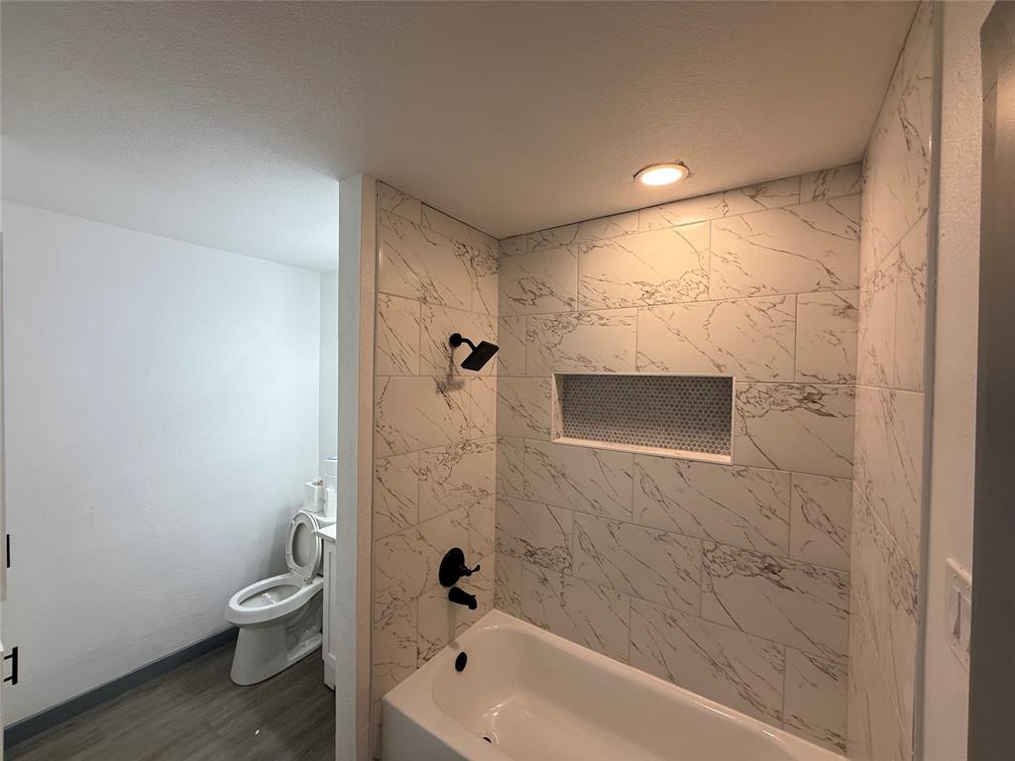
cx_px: 508
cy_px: 380
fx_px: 411
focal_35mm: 14
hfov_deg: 102.1
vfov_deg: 85.7
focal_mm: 2.22
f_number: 2.2
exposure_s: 1/120
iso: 125
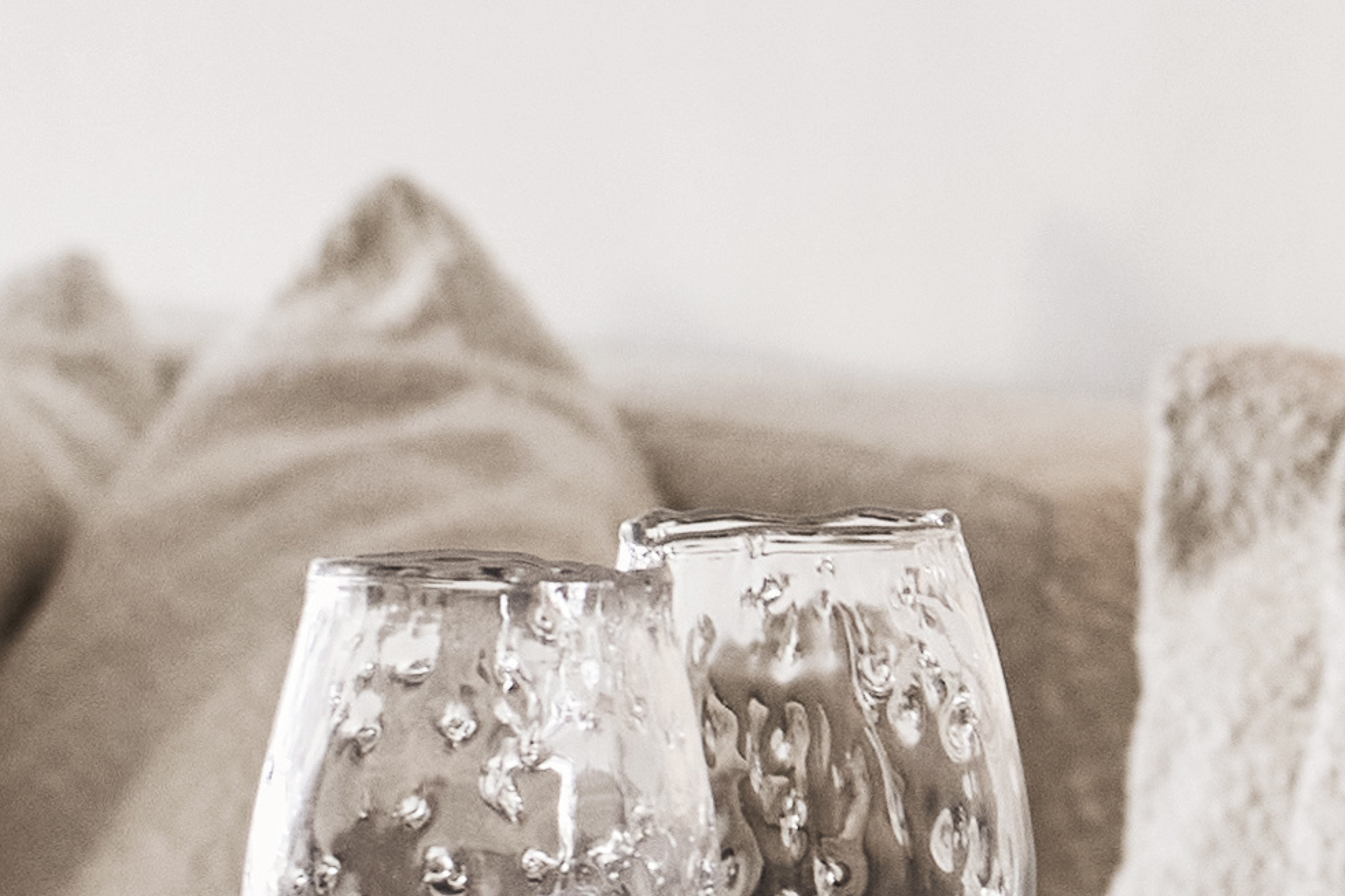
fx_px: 29476
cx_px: 1499
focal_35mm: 789
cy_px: -1132
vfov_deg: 1.7
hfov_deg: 2.6
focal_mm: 100
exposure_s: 1/80
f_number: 5
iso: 800
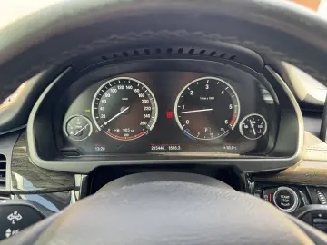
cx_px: 164
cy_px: 122
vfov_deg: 56.8
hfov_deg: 71.6
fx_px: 227
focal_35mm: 24
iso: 160
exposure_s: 1/121
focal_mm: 6.76
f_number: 1.78
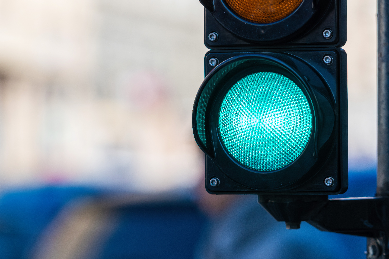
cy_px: 130
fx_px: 2269
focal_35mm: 210
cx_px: 194
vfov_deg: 6.5
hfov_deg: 9.8
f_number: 2.8
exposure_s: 1/2000
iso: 160
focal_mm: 140
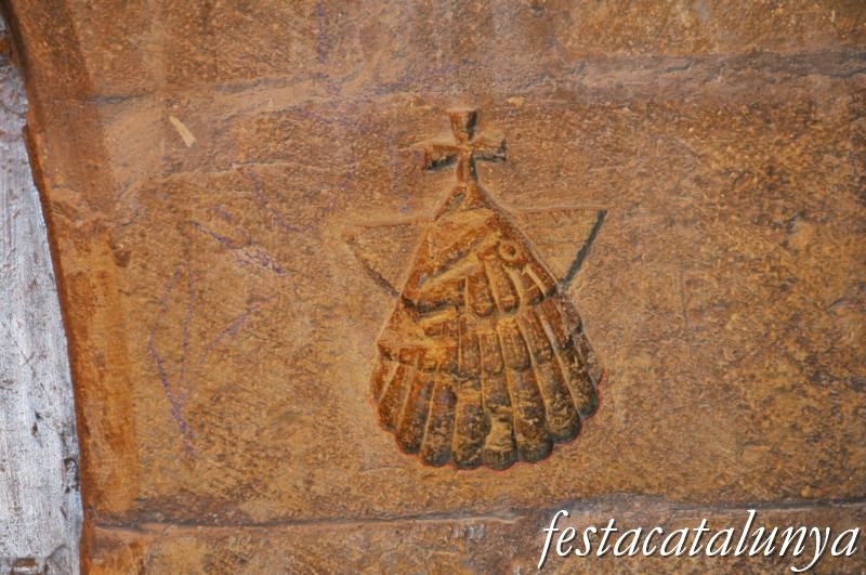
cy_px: 288
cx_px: 433
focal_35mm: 255
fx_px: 6125
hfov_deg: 8.1
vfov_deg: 5.4
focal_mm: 170
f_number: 5.6
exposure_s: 1/60
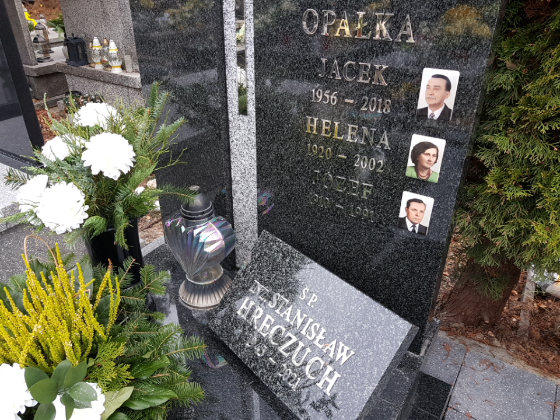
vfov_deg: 53.1
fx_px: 421
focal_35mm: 26
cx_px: 280
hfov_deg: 67.3
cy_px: 210
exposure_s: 1/50
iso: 80
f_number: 1.7
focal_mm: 4.2
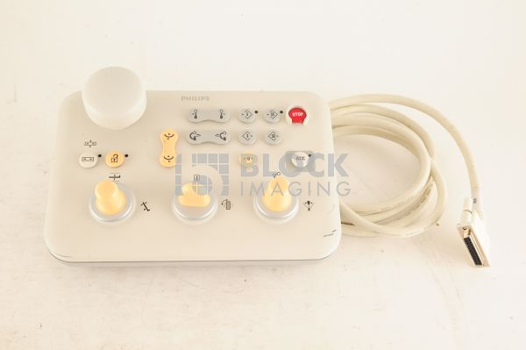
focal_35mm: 50
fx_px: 730
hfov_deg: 39.6
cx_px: 263
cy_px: 175
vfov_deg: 26.9
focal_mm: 50
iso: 1600
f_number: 13
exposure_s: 1/125
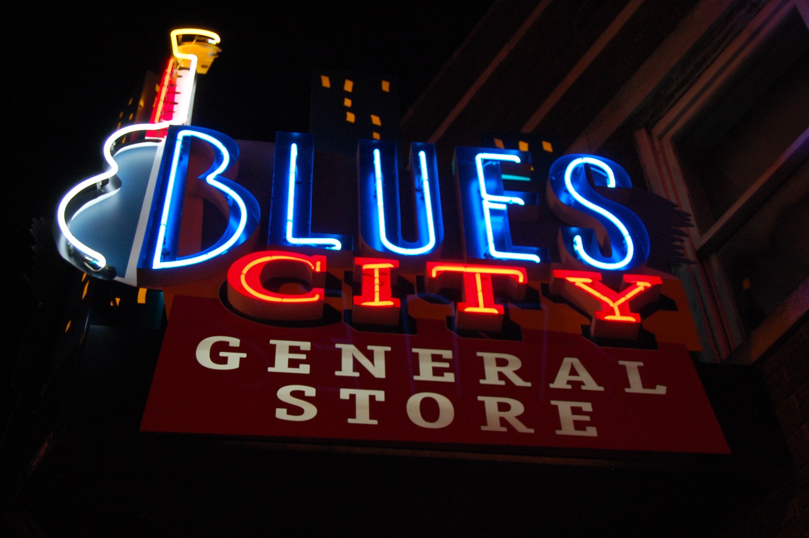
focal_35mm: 68
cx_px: 404
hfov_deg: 29.9
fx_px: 1515
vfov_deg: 20.1
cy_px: 269
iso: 800
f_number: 5.3
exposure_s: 1/30
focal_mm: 45
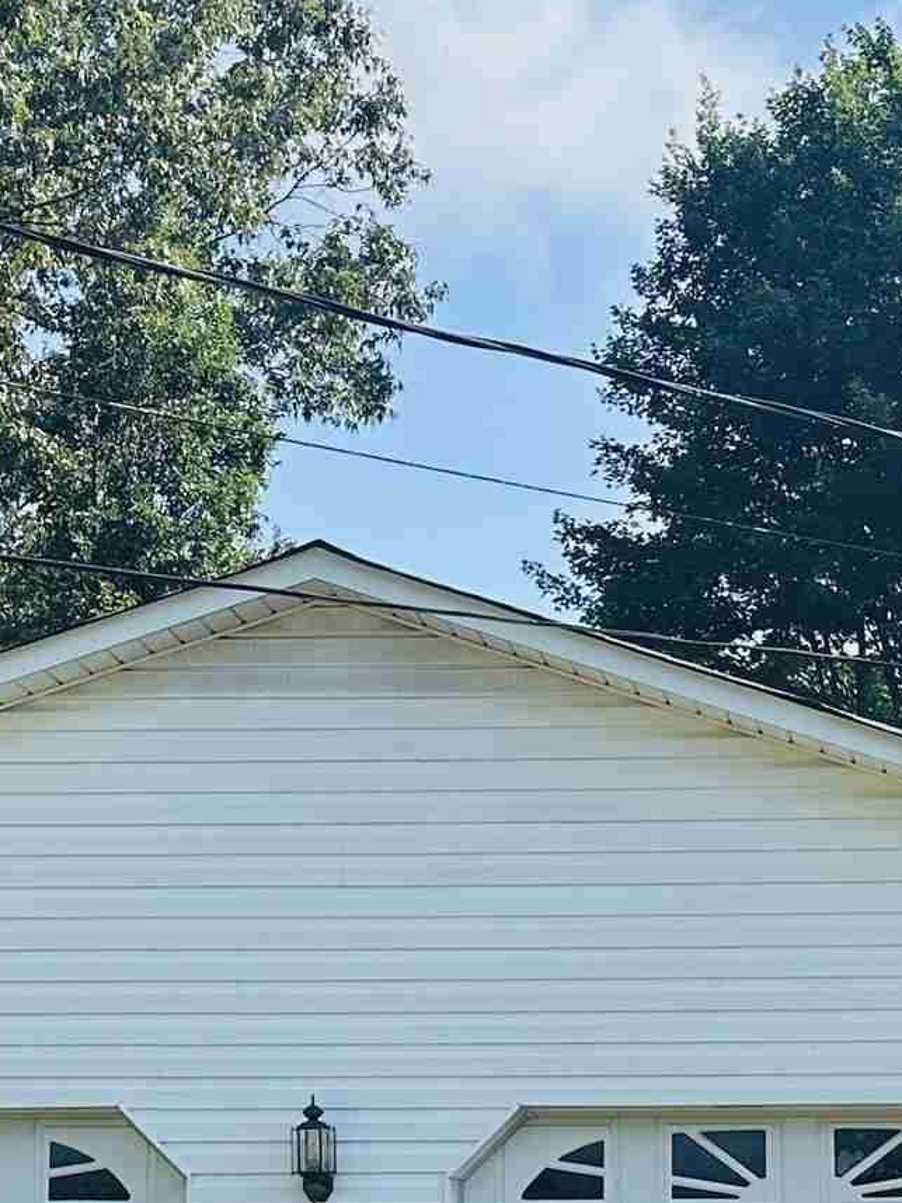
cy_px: 1044
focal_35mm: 86
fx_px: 2987
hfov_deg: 17.1
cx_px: 685
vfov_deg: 22.3
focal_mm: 6.86
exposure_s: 1/2299
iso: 80
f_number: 1.78
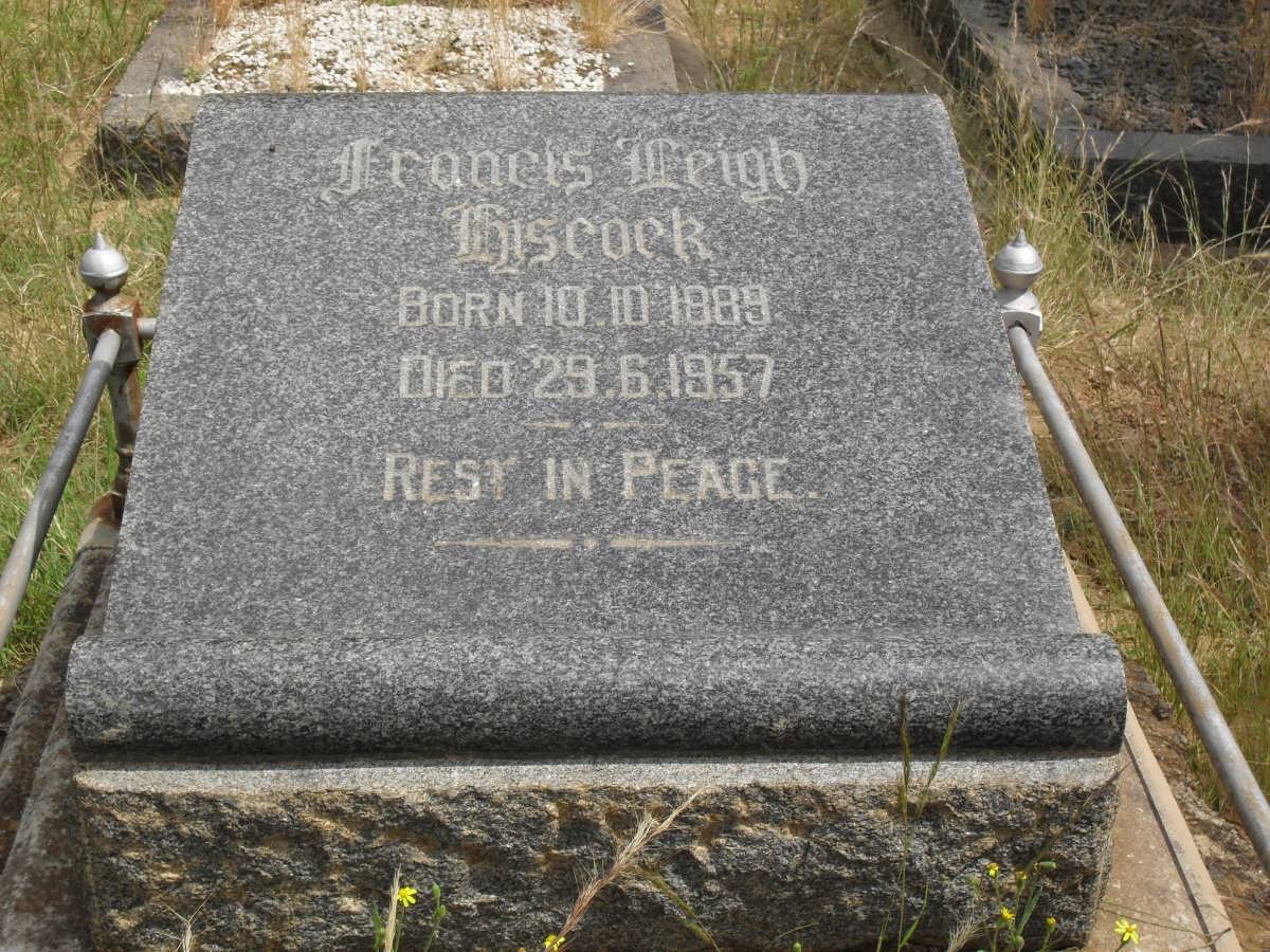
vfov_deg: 25.7
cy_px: 476
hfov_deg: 33.8
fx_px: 2091
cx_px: 635
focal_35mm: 57
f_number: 10.9
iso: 100
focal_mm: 10.1
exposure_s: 1/125
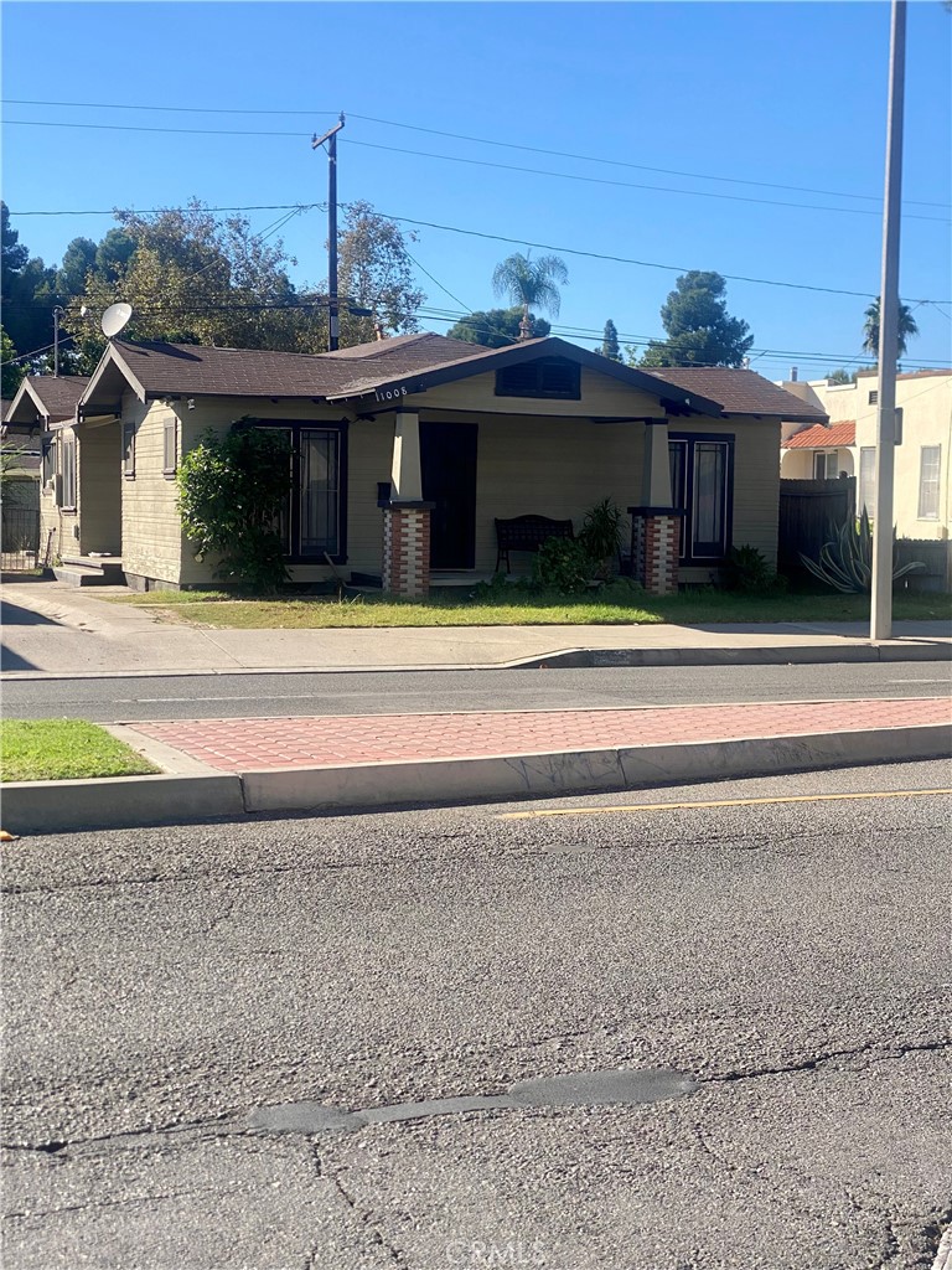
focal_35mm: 52
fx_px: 1907
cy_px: 635
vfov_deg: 36.8
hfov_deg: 28.0
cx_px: 476
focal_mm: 6
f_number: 2
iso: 20
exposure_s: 1/1370
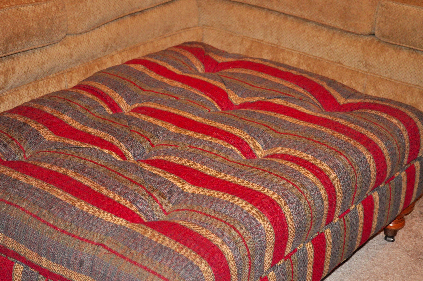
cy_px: 140
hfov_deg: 24.6
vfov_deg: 16.5
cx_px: 212
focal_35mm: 82
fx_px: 968
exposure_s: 1/125
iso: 1250
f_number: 5.6
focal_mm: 55
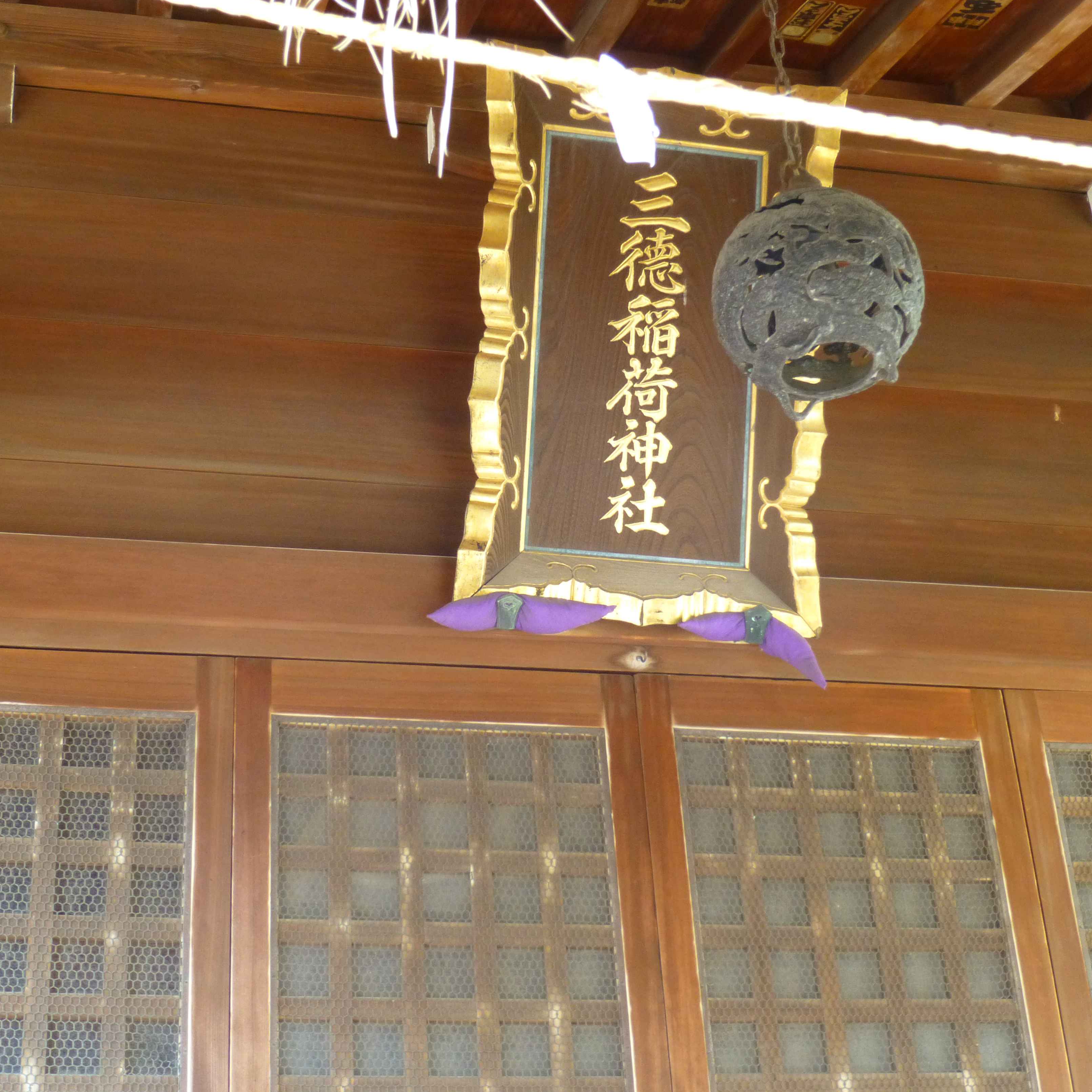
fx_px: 2034
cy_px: 543
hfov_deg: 30.0
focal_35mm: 57
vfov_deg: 30.0
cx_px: 526
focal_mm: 8.6
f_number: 4
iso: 400
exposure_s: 1/50
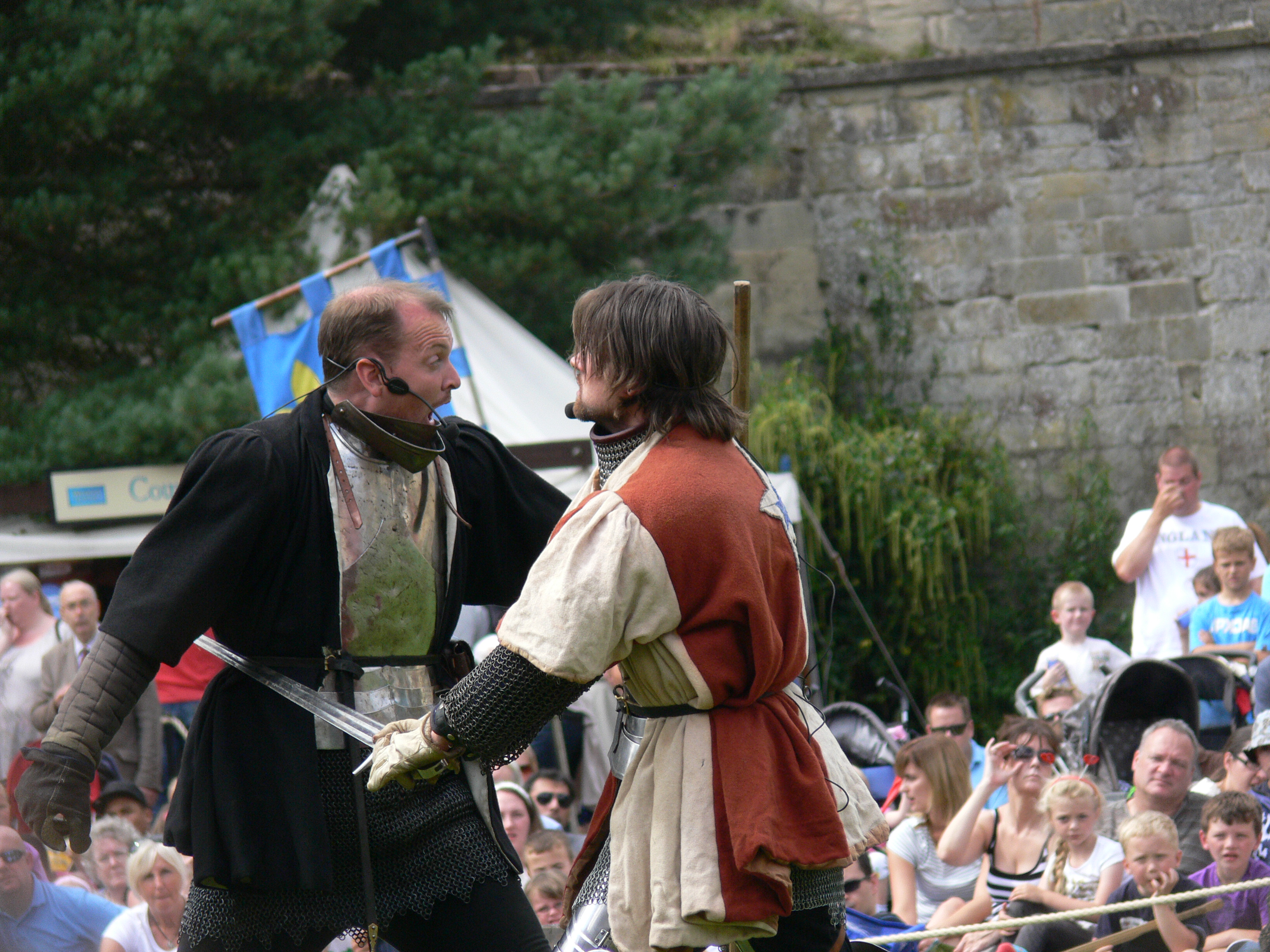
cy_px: 476
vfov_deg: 5.3
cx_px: 635
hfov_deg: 7.0
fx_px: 10309
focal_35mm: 281
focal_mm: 59.5
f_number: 3.6
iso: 125
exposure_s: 1/500
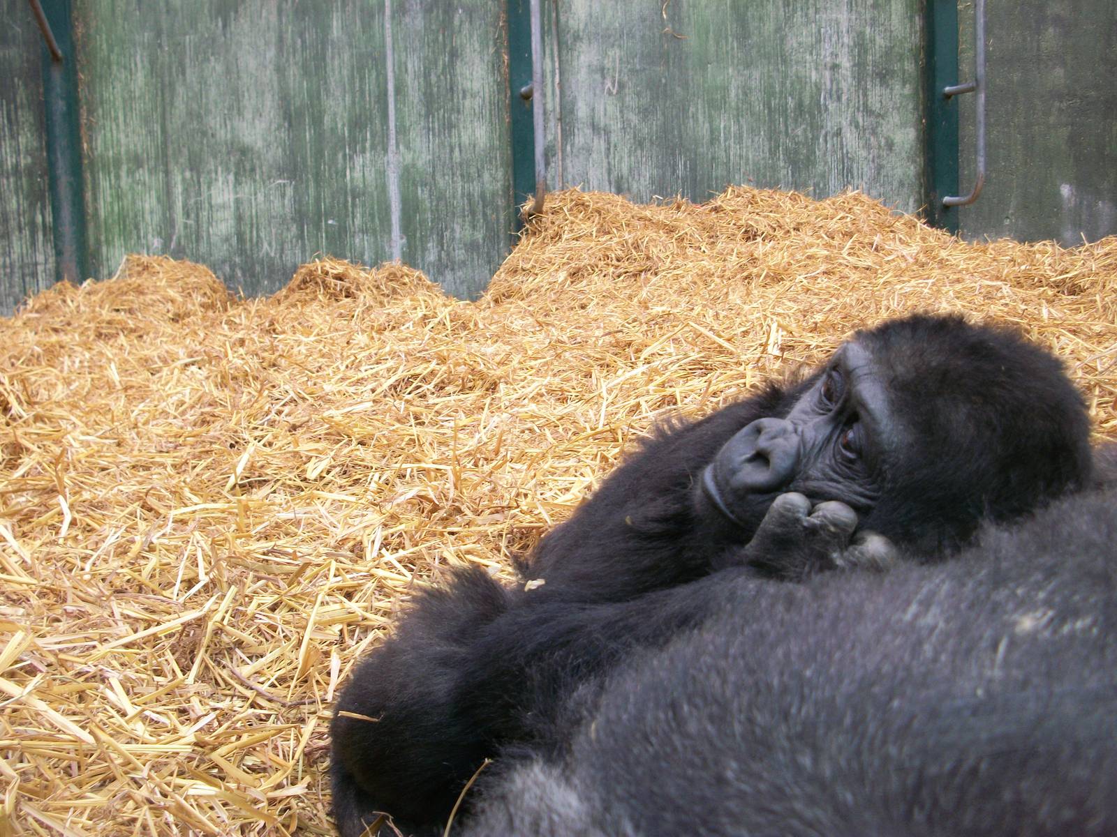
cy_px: 418
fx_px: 1129
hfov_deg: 52.6
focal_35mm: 35
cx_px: 558
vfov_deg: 40.7
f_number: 3.1
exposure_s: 1/60
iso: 80
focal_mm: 6.3
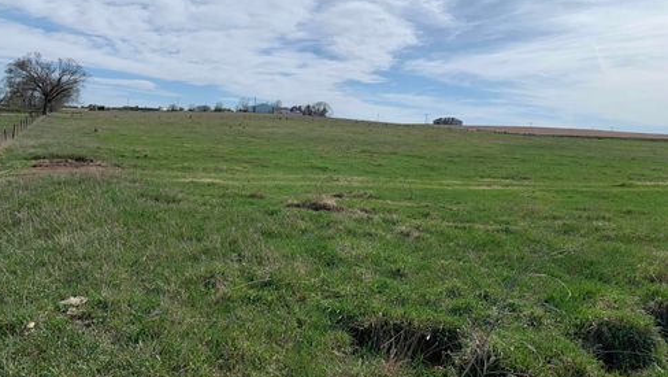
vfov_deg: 39.9
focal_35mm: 29
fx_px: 514
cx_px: 327
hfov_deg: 66.0
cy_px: 139
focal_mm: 4.25
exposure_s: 1/5714
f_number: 1.8
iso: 25
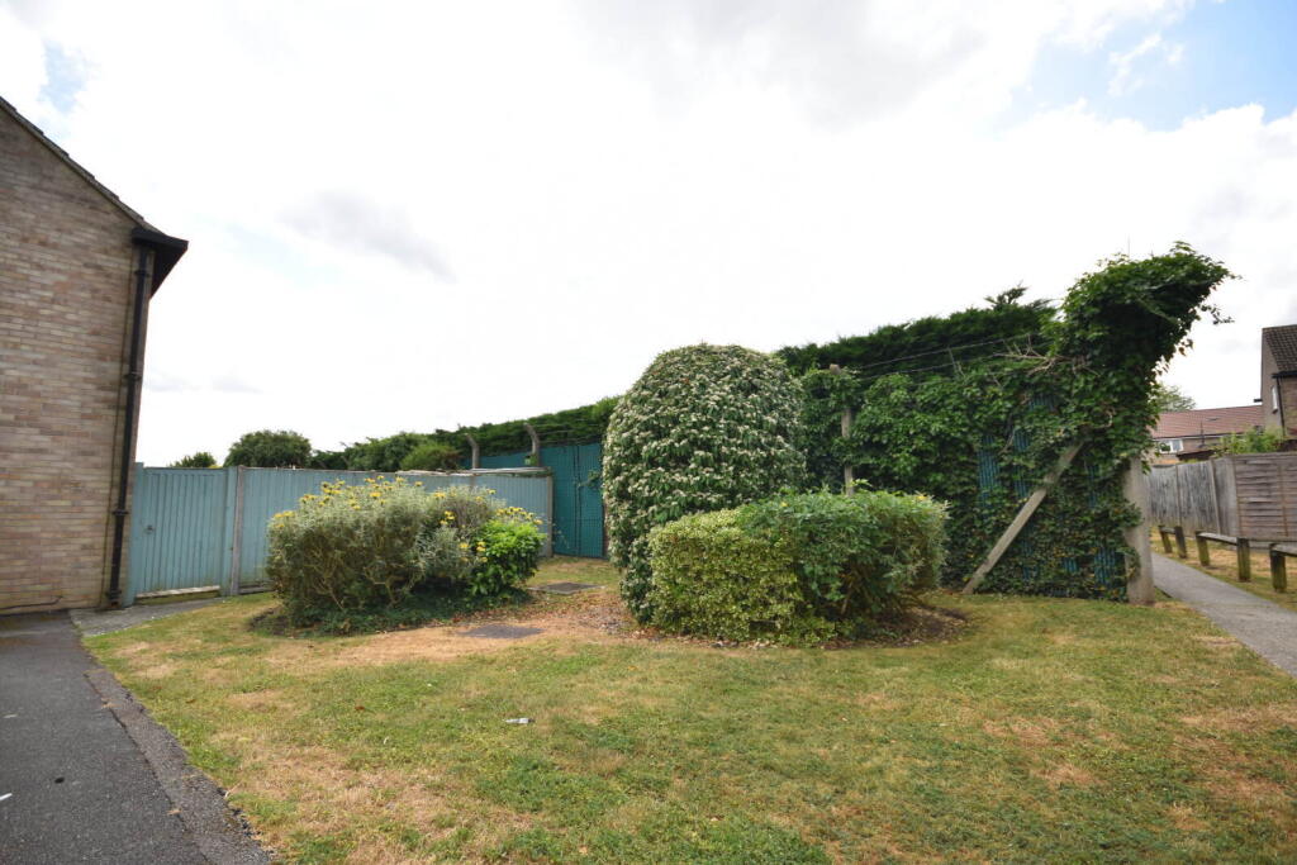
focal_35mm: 15
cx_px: 648
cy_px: 432
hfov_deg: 100.4
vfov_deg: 77.3
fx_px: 540
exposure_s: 1/200
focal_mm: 10
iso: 100
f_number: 7.1
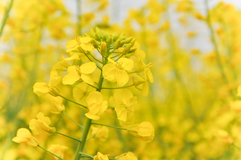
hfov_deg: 21.9
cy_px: 80
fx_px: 622
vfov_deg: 14.7
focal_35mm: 93
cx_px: 120
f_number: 5.3
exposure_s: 1/320
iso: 100
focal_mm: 62
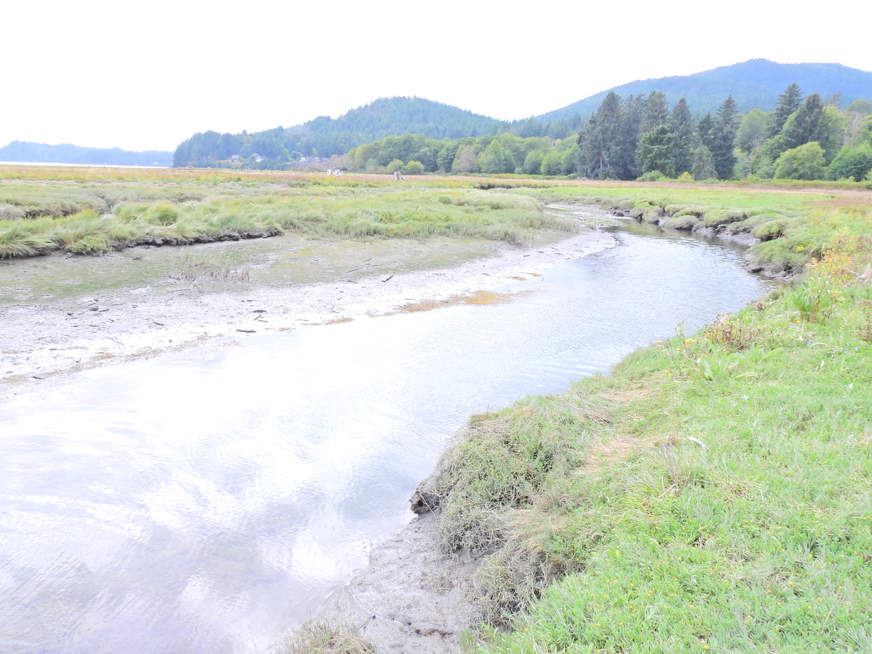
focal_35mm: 24
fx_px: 605
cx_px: 436
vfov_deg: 56.8
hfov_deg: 71.6
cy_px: 327
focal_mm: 4.3
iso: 100
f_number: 8
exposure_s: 1/50
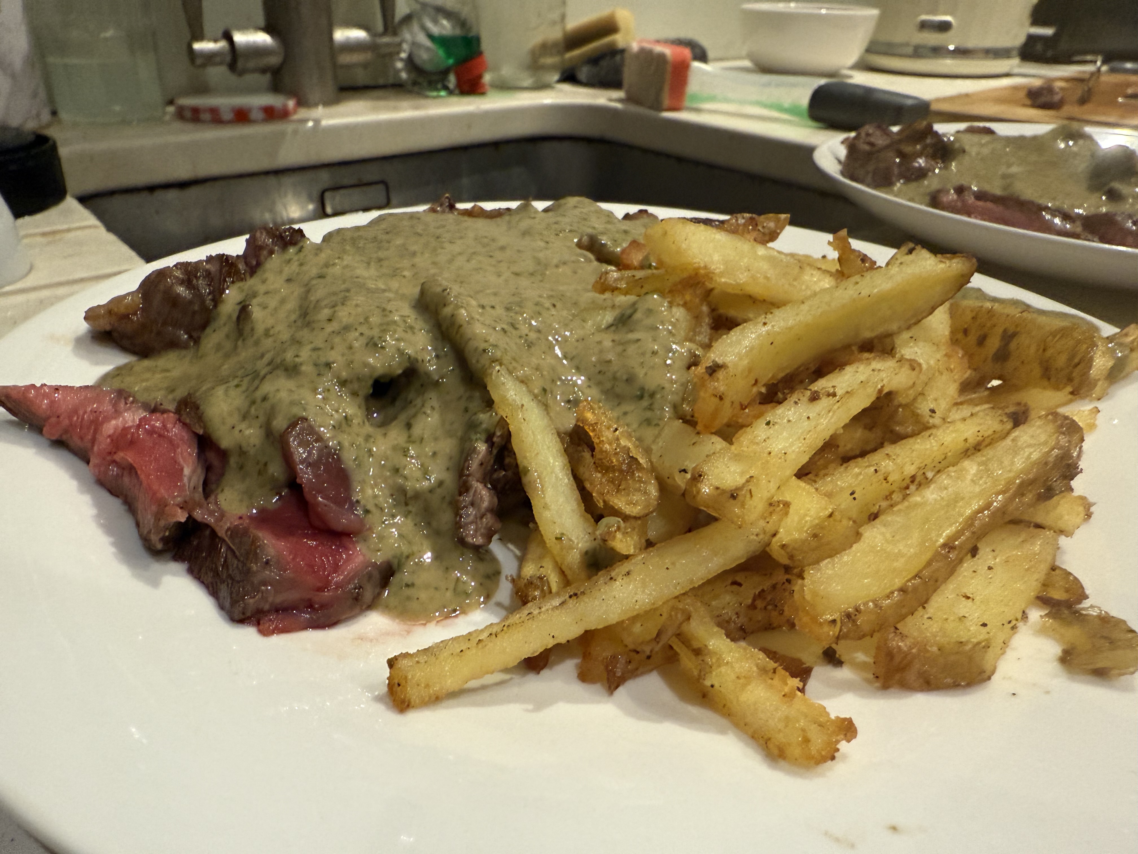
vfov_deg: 56.8
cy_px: 427
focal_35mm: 24
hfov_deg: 71.6
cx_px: 569
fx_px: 789
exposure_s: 1/50
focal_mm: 2.22
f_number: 2.2
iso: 400
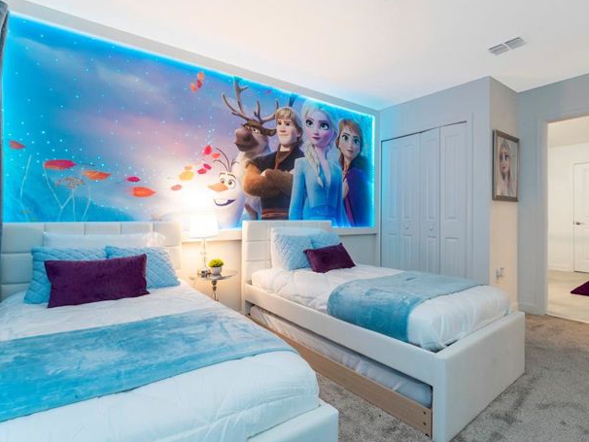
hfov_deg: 84.3
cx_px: 330
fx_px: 323
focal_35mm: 19
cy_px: 216
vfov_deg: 68.7
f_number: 18
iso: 800
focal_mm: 17
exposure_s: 1/2.5
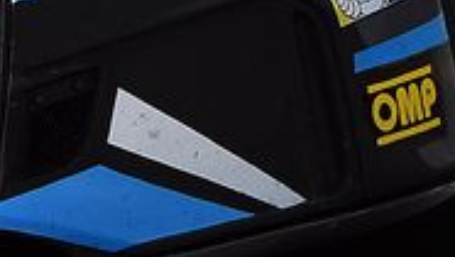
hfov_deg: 0.8
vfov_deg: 0.5
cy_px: -83
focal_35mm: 2631
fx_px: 31770
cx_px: -254
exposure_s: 1/1250
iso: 640
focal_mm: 260
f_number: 8
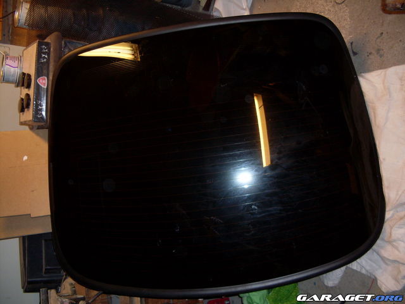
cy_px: 152
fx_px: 445
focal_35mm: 38
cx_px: 202
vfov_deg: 37.7
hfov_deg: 49.0
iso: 100
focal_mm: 6.3
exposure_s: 1/45
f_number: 2.8
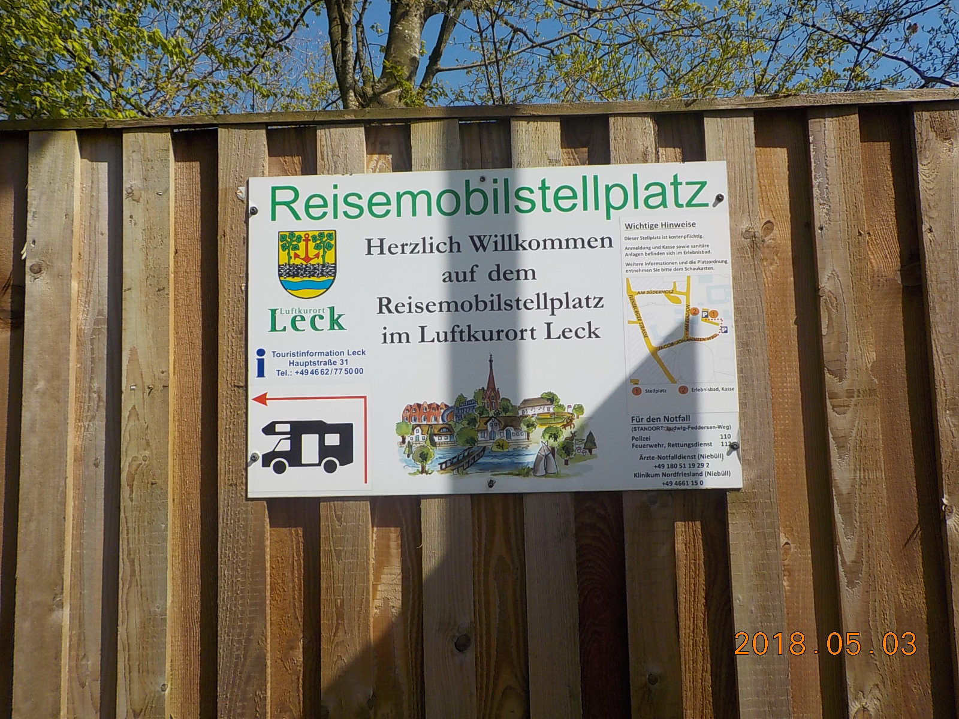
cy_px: 360
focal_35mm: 30
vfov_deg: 46.8
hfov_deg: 60.0
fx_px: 831
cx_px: 480
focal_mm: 4.1
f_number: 3.3
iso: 125
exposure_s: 1/1250
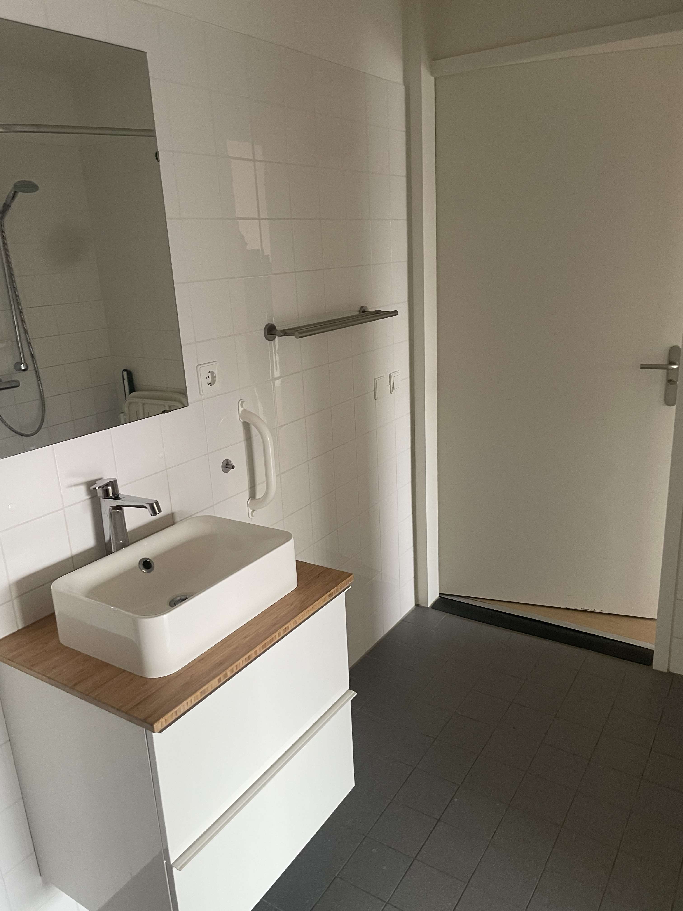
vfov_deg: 67.3
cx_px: 342
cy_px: 456
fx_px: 684
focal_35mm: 26
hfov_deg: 53.1
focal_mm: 4.2
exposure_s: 1/60
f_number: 1.6
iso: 250
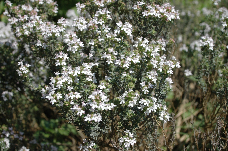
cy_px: 76
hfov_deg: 27.0
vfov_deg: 18.1
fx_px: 475
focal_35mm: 75
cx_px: 114
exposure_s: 1/500
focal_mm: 50
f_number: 11
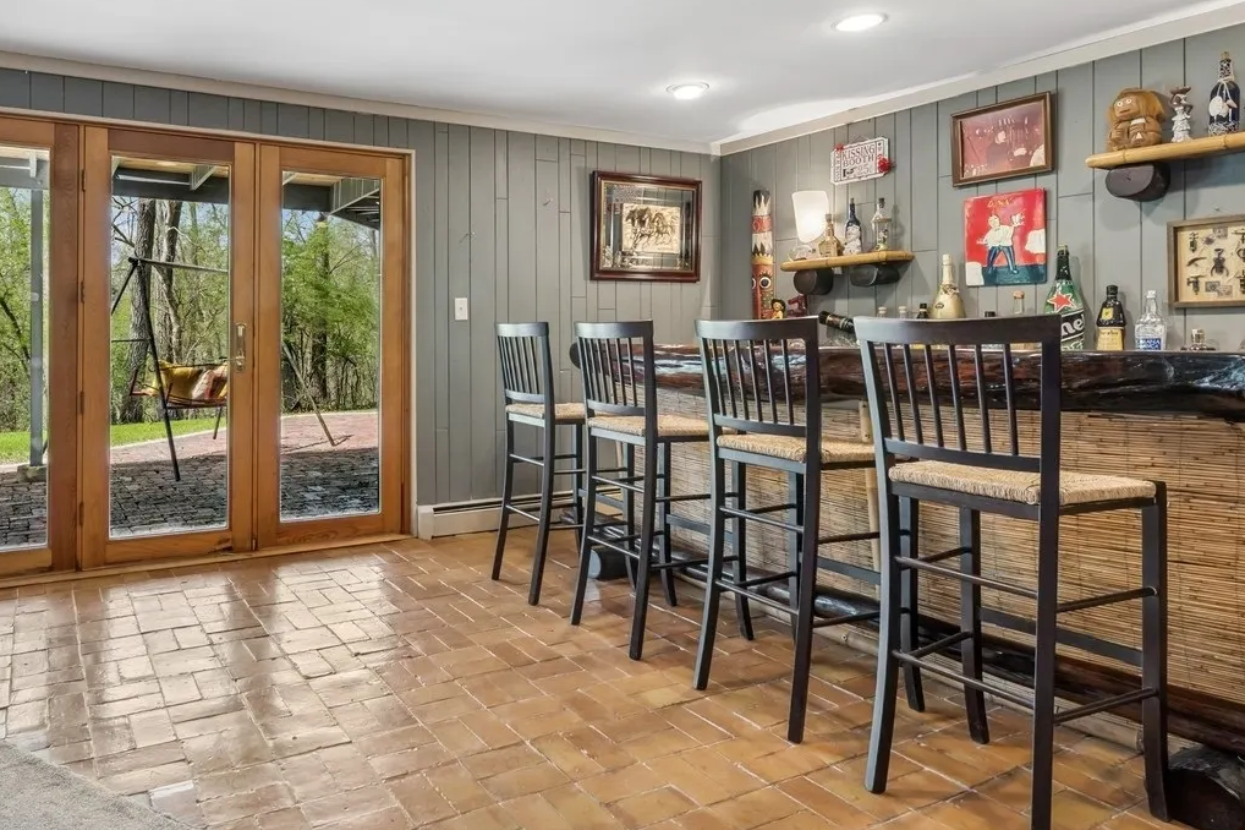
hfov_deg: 76.0
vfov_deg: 57.0
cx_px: 408
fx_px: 761
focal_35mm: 22
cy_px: 355
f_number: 9.5
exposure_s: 1/30
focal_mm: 14
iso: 200
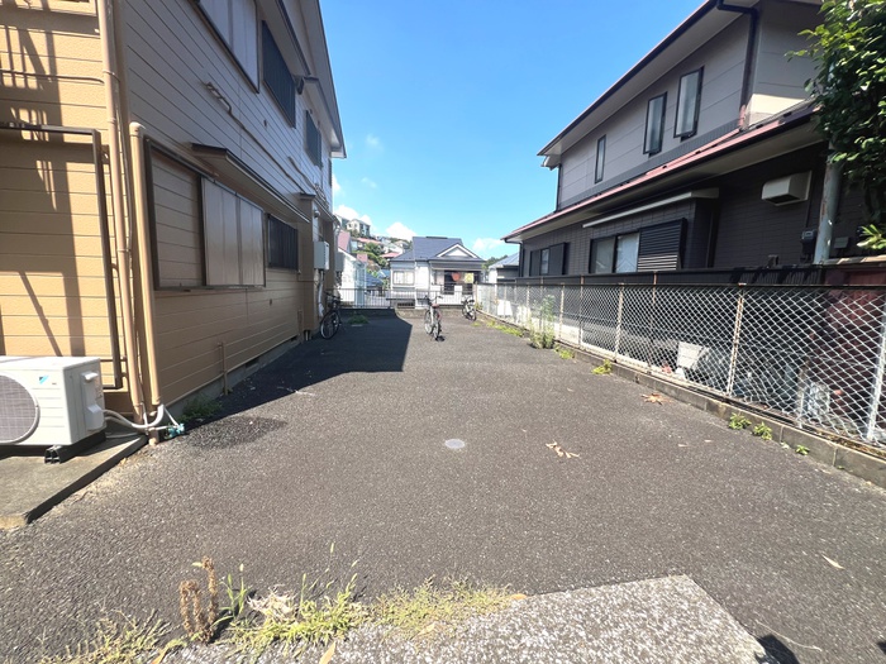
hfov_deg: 106.2
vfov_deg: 89.9
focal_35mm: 13
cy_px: 332
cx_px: 443
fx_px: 333
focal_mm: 1.57
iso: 32
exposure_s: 1/896
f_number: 1.8
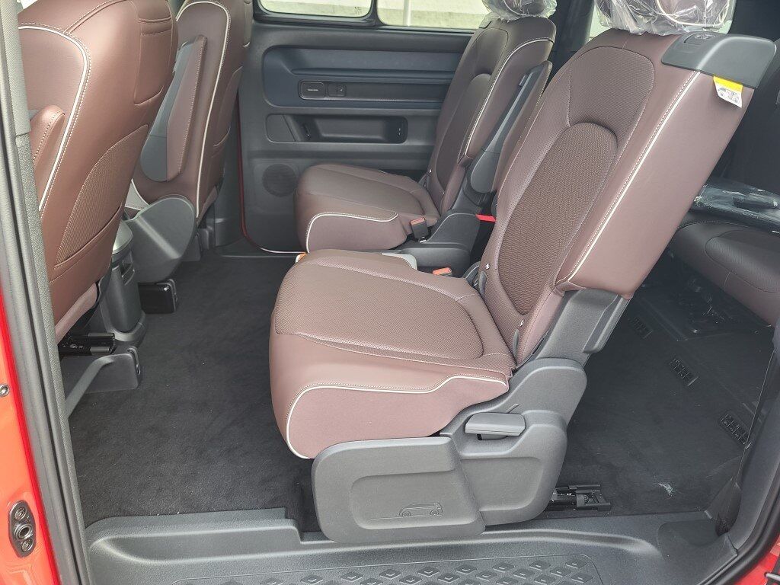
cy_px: 292
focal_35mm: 25
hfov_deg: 69.4
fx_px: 563
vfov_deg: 54.9
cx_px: 390
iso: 64
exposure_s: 1/50
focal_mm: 7
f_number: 1.8
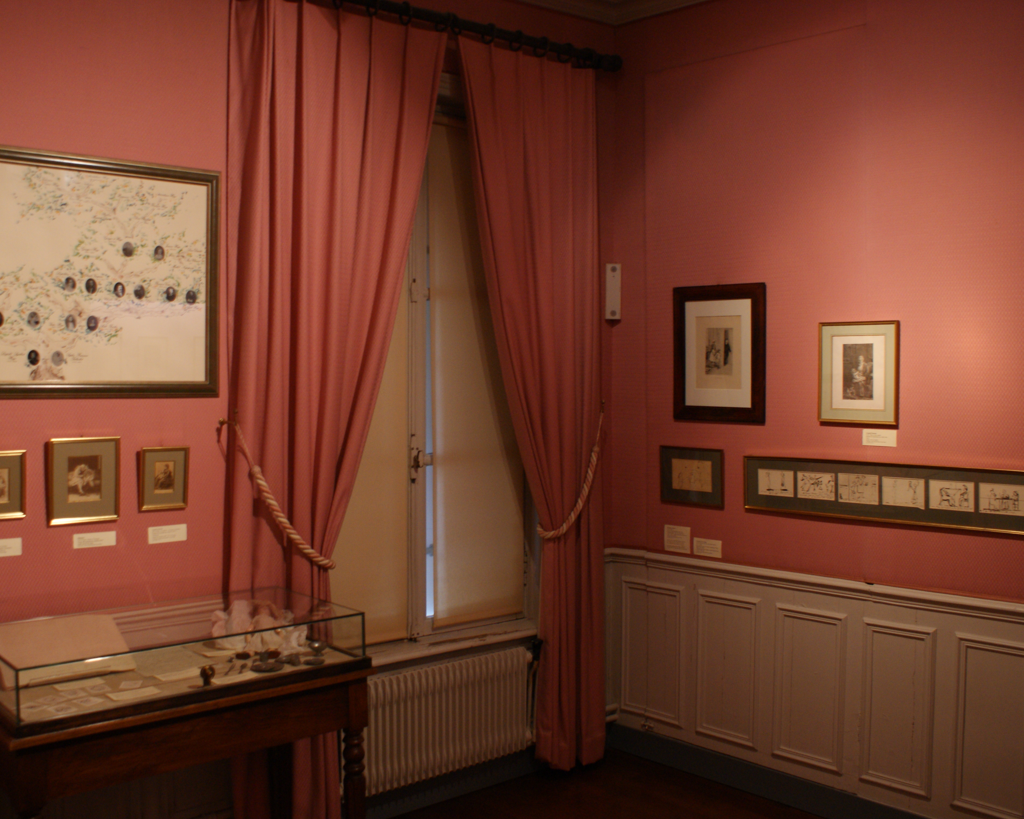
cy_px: 409
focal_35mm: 34
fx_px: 1030
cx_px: 466
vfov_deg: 43.4
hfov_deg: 52.8
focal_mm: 20
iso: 400
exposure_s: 1/15
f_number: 4
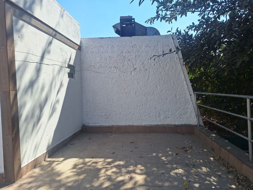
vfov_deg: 58.9
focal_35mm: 23
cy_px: 95
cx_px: 126
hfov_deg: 73.9
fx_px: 168
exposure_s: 1/2703
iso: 40
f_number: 1.8
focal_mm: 5.54
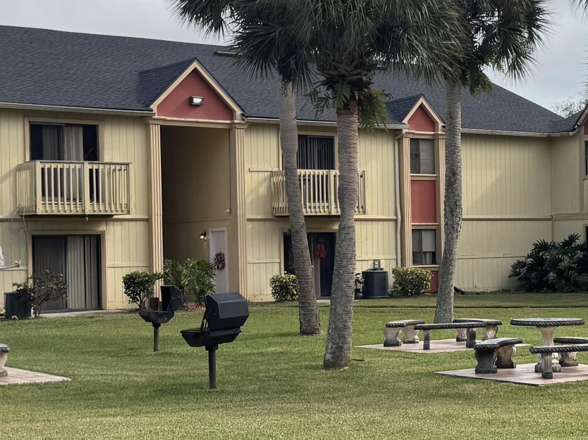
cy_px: 254
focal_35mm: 77
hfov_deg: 24.8
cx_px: 501
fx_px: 1308
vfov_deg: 19.1
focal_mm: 6.76
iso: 80
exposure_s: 1/4608
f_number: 1.78
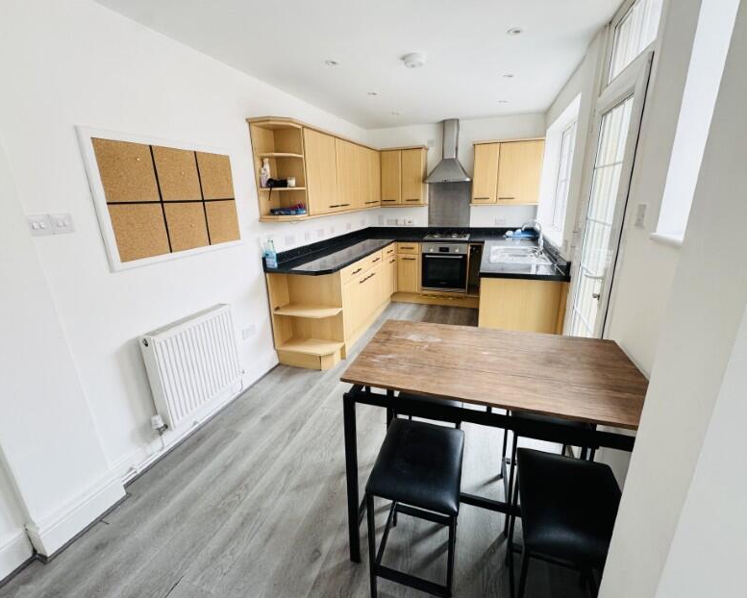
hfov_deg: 96.8
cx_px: 376
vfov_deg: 84.0
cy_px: 292
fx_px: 332
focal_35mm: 15
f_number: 2.2
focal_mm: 2.22
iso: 200
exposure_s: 1/99
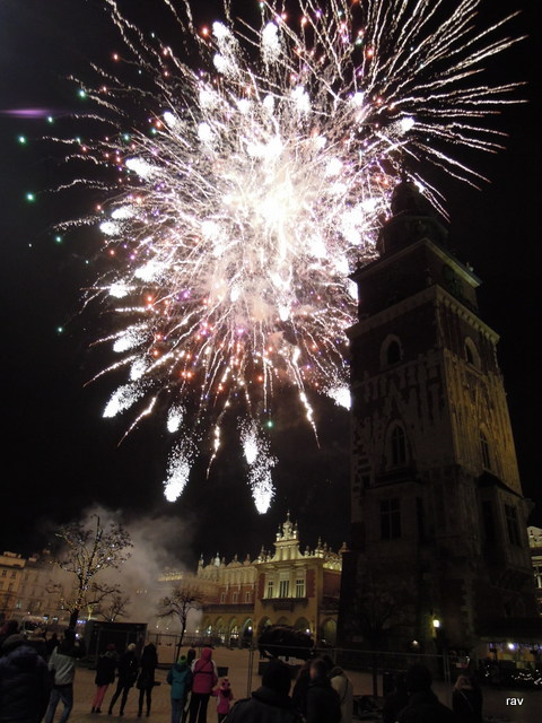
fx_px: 501
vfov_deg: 71.6
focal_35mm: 24
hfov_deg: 56.8
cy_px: 362
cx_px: 271
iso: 500
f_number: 2.2
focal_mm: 4.3
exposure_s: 1/30
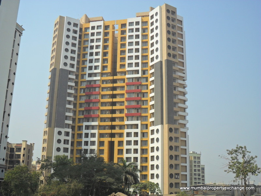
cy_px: 98
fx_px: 332
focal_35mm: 44
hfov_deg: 42.9
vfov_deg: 32.9
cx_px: 130
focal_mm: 7.8
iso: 100
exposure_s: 1/1000
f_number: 4.5
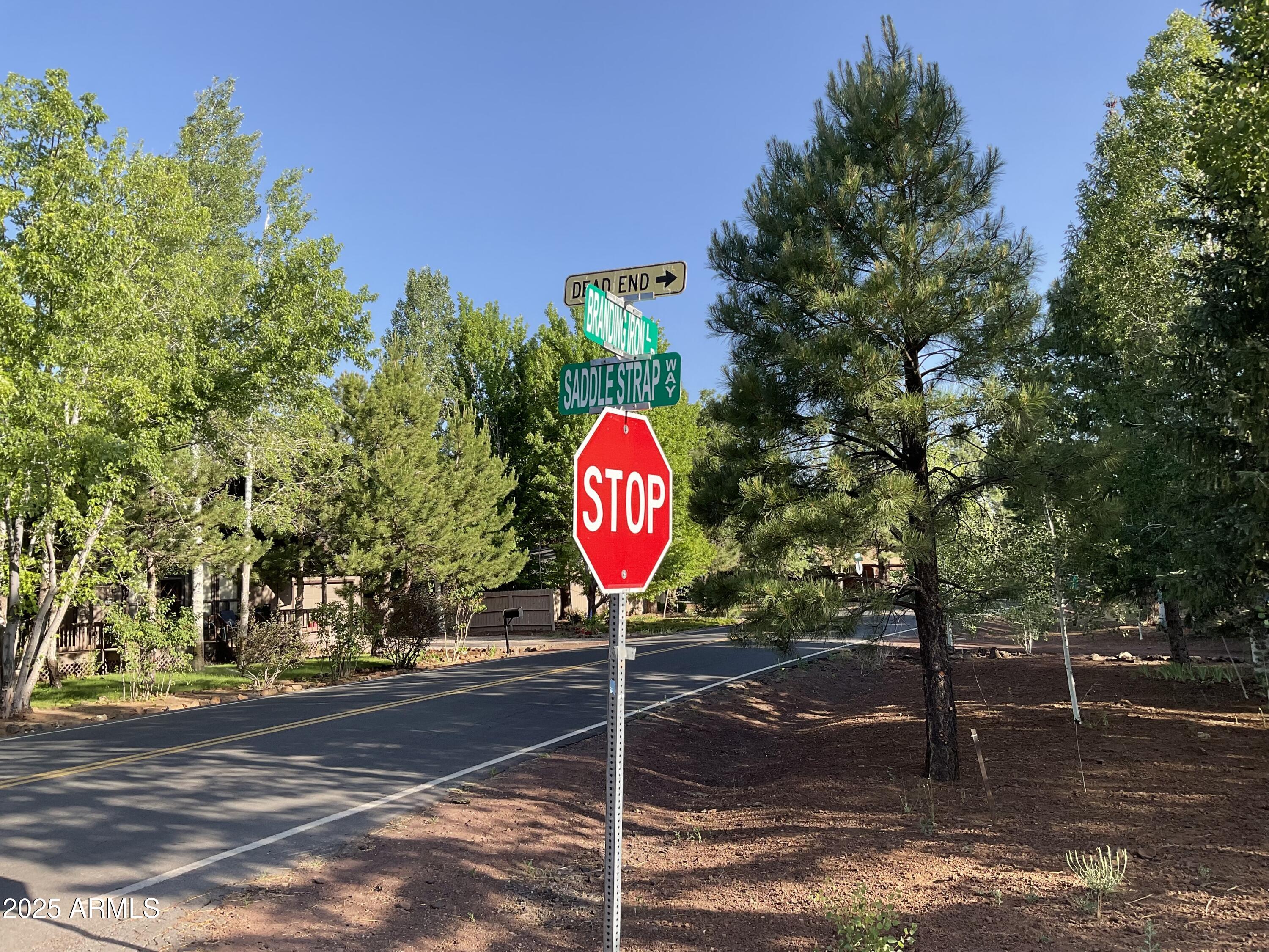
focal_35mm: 29
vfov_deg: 48.2
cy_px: 476
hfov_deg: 61.7
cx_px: 634
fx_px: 1063
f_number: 1.8
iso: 16
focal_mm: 3
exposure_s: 1/599
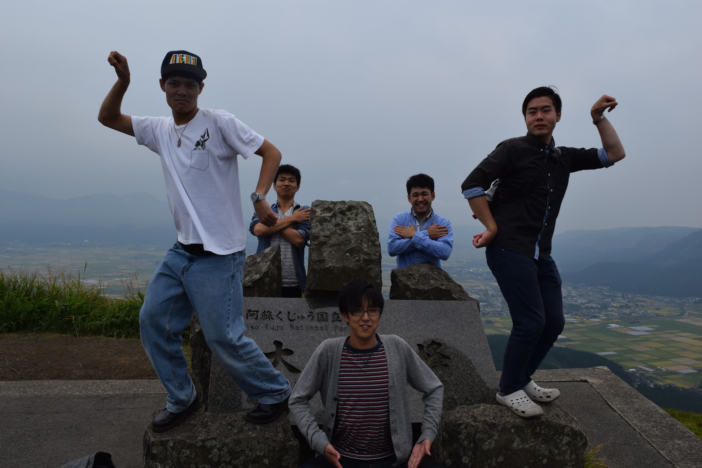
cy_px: 234
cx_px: 351
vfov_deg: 47.9
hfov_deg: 67.4
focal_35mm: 27
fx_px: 526
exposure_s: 1/320
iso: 200
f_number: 9
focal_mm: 18
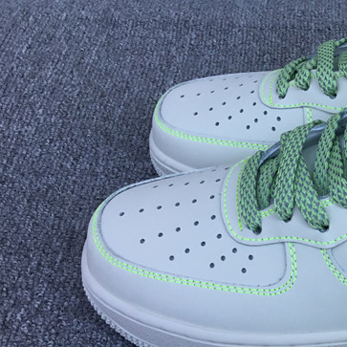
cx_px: 407
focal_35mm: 68
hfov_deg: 23.4
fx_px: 771
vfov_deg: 25.3
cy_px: 200
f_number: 2.4
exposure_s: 1/532
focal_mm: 3.3
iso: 25
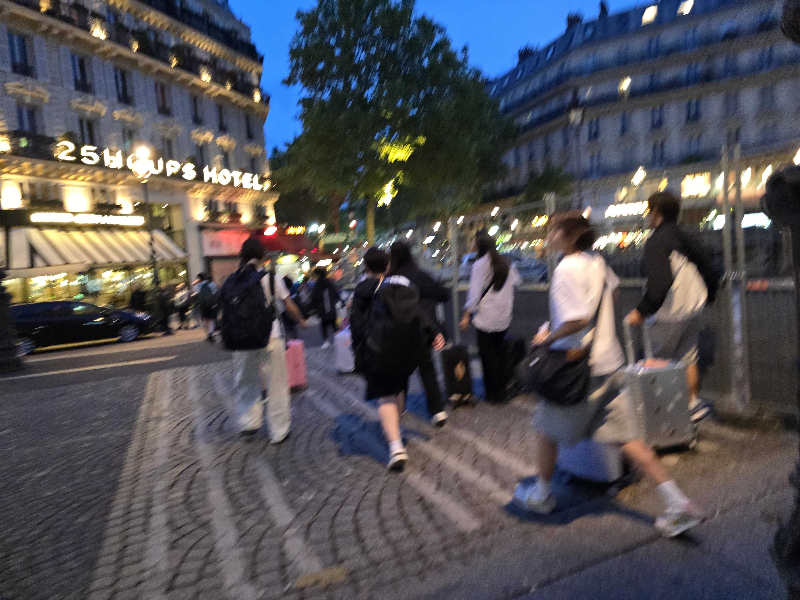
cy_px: 300
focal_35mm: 23
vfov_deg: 58.9
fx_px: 532
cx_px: 400
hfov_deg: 73.9
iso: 1600
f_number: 1.7
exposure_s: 1/50
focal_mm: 6.3
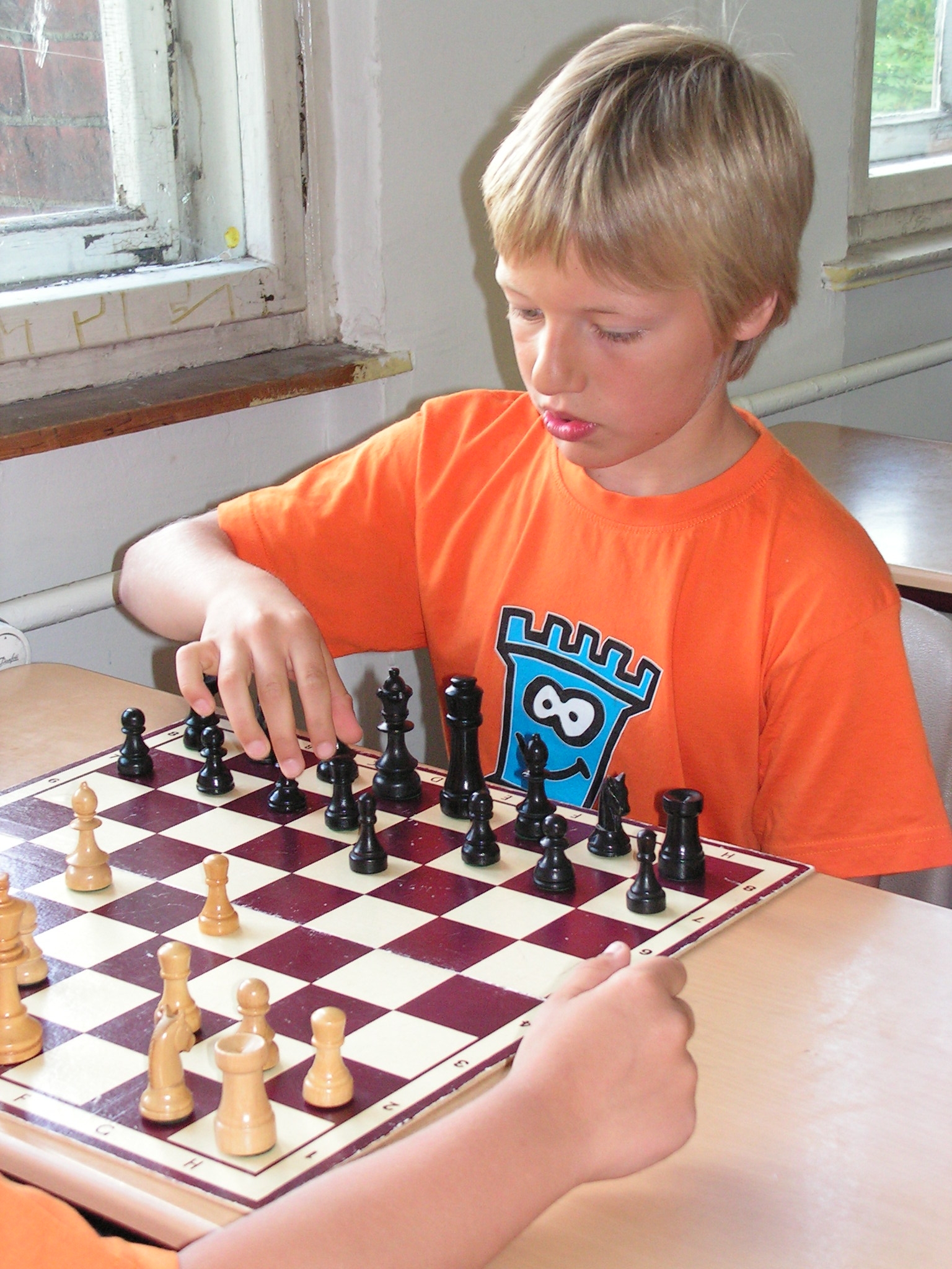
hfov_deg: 24.0
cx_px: 476
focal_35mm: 61
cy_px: 634
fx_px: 2237
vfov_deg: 31.7
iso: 200
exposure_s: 1/60
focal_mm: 10.2
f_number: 3.3
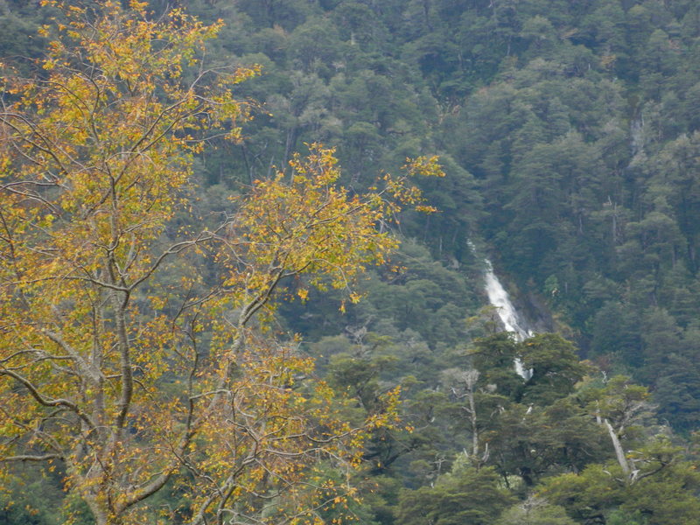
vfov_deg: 3.8
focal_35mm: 395
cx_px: 350
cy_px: 262
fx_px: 7988
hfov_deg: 5.0
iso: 140
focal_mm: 71.2
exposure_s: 1/50
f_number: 5.7
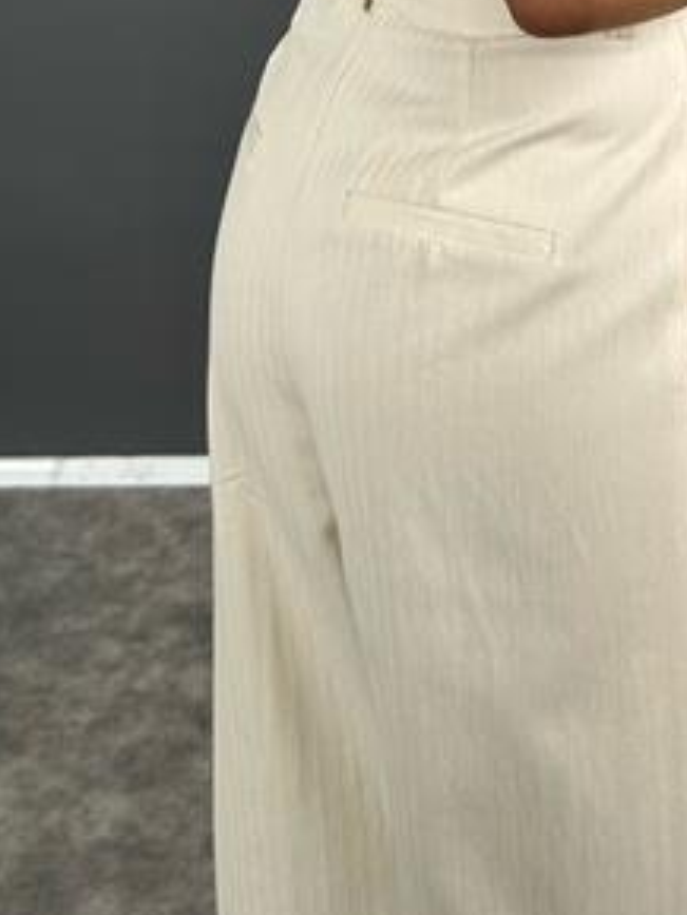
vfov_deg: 20.9
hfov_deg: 18.8
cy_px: -488
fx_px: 2062
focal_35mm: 78
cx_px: 495
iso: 64
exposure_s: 1/121
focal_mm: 6.86
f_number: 1.78
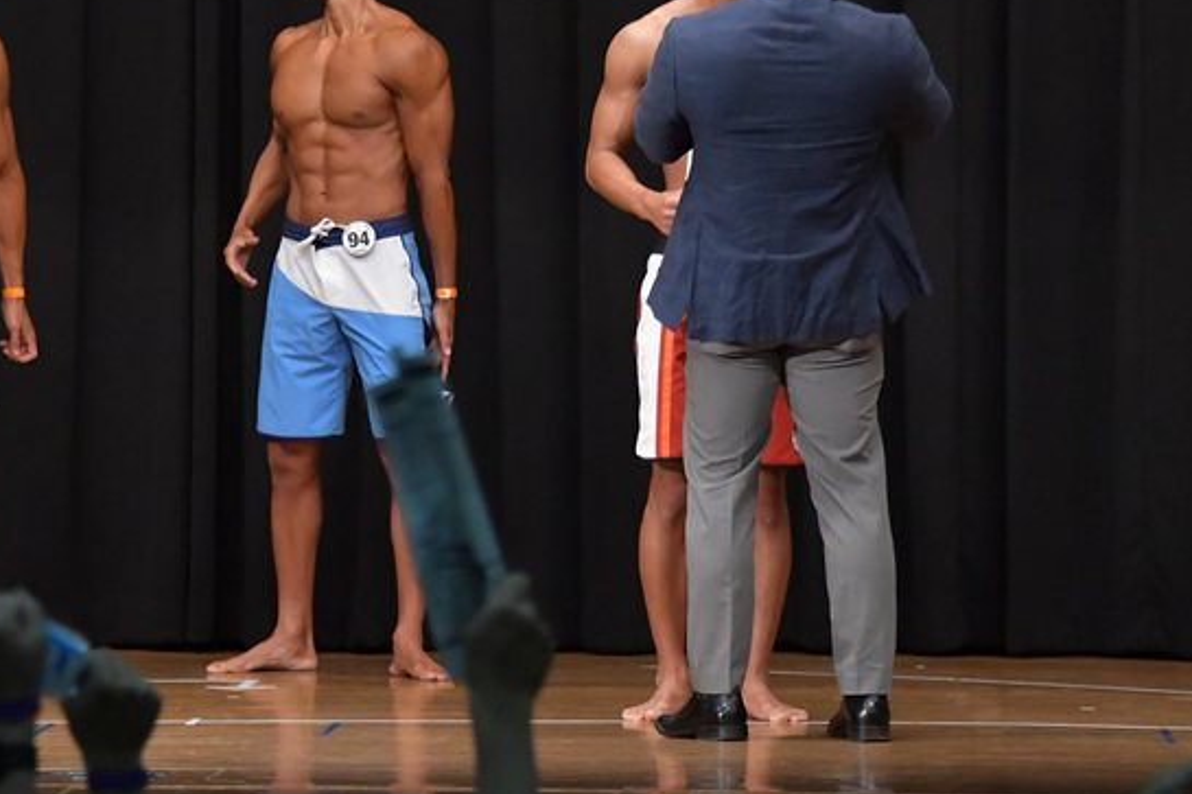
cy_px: 252
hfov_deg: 7.2
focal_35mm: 287
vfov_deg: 4.8
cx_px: 410
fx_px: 9499
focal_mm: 135
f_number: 5.6
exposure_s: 1/400
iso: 6400
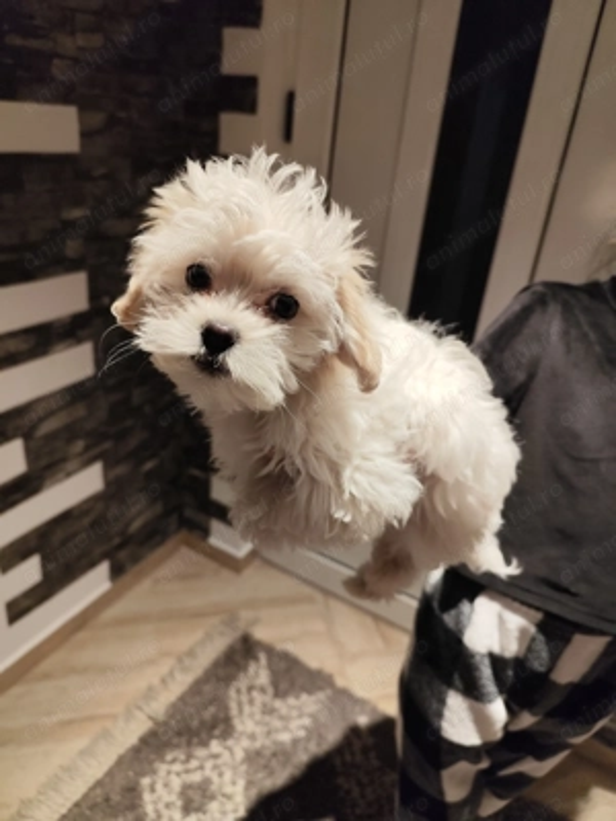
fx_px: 546
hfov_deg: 58.9
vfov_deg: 73.9
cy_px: 410
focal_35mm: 23
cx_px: 308
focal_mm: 6.19
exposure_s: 1/50
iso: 160
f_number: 1.65
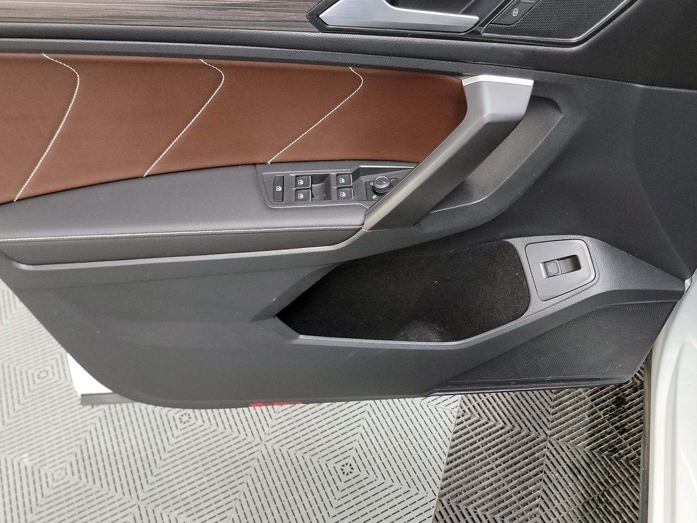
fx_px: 604
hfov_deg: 59.9
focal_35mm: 30
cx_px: 334
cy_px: 248
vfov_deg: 46.8
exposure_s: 1/39
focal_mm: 6.7
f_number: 1.8
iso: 839
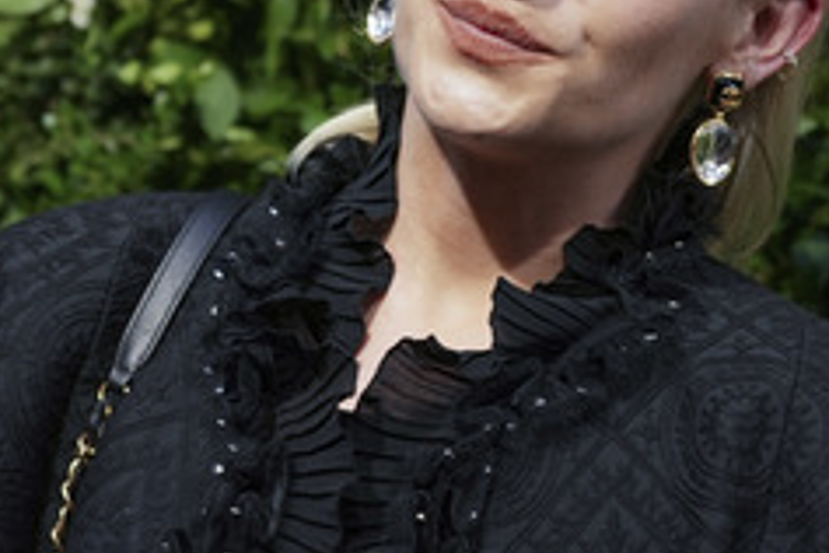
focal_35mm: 239
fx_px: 5503
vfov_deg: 5.7
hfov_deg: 8.6
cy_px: 98
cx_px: 343
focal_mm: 126
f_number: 5
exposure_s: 1/320
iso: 2500
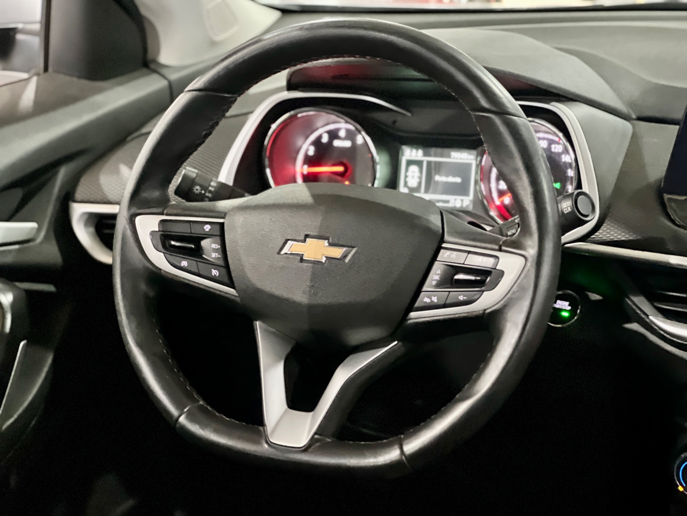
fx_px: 1528
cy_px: 258
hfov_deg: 25.3
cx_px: 344
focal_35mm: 77
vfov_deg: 19.1
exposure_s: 1/15
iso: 1600
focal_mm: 9
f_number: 2.8
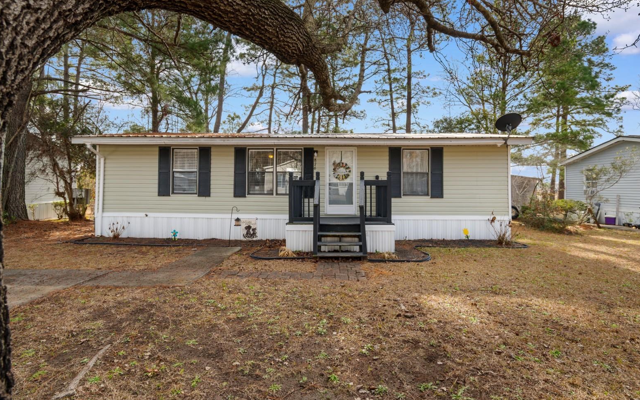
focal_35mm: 17
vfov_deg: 67.9
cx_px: 325
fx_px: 296
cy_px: 183
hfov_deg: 94.4
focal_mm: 11
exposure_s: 1/250
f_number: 8
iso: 100
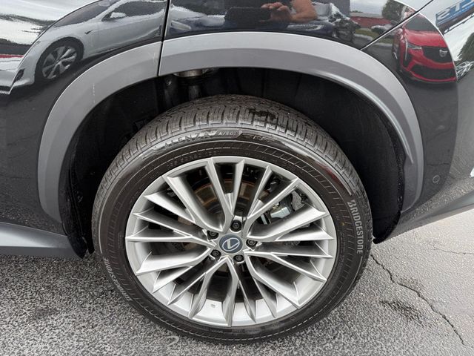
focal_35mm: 24
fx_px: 329
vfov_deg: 56.8
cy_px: 178
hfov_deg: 71.6
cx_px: 237
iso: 100
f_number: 1.78
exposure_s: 1/517
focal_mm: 6.76
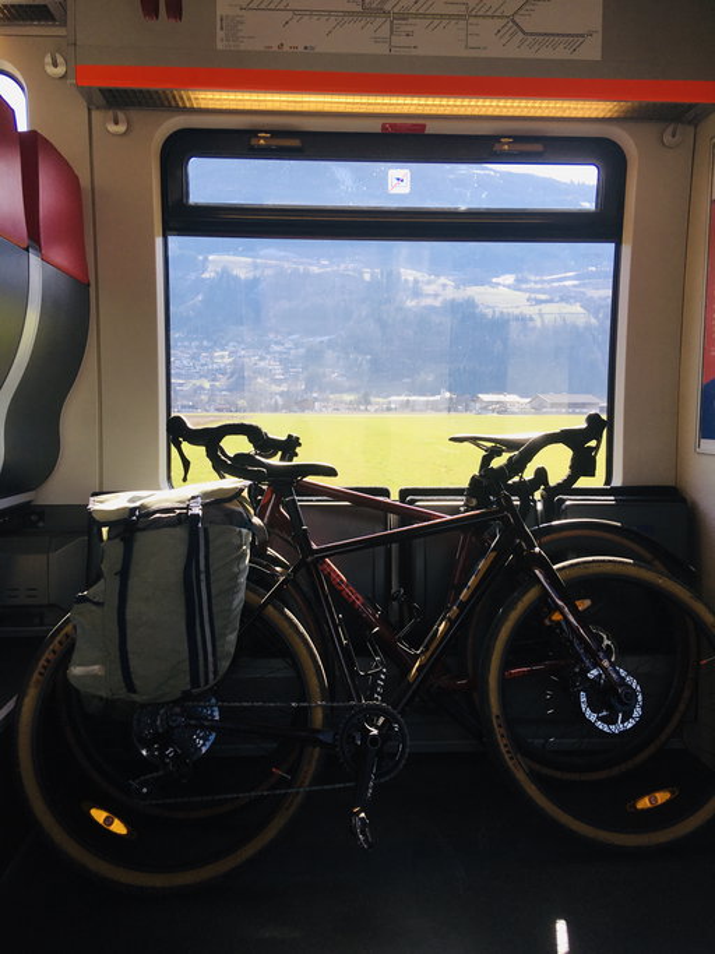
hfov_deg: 48.2
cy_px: 477
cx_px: 358
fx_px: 799
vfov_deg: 61.7
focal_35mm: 29
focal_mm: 4.15
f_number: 2.2
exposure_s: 1/208
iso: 25
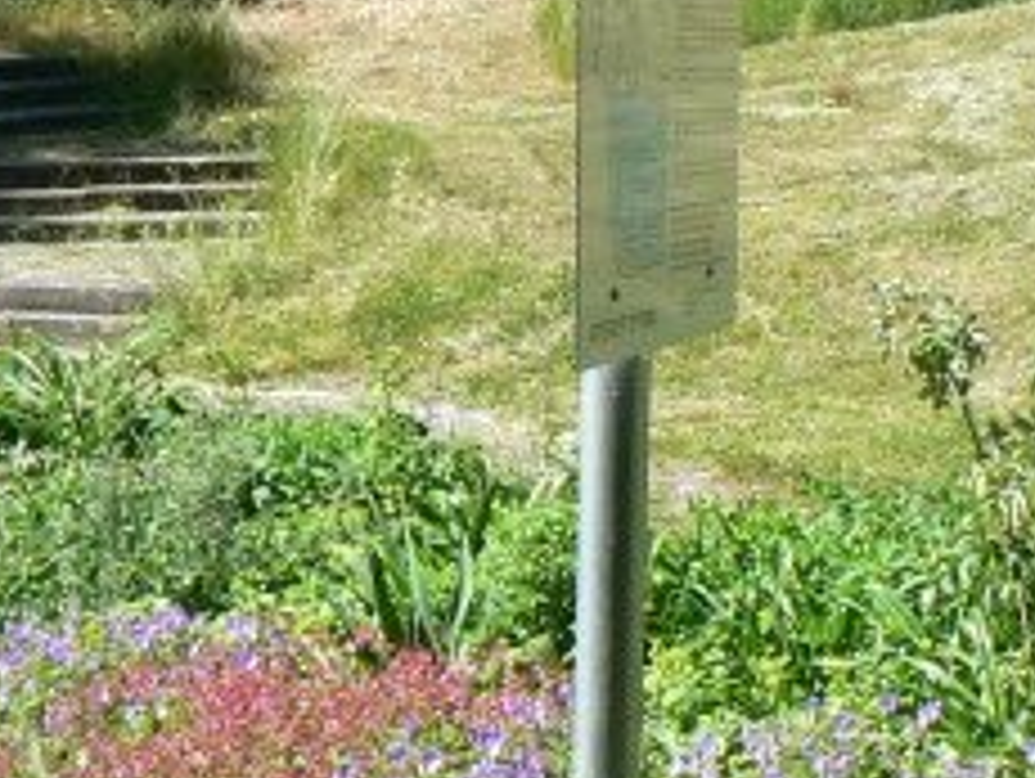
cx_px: 153
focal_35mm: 125
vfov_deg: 11.7
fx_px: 3741
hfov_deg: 15.6
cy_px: 895
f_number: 5.6
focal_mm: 6
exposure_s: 1/125
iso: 80
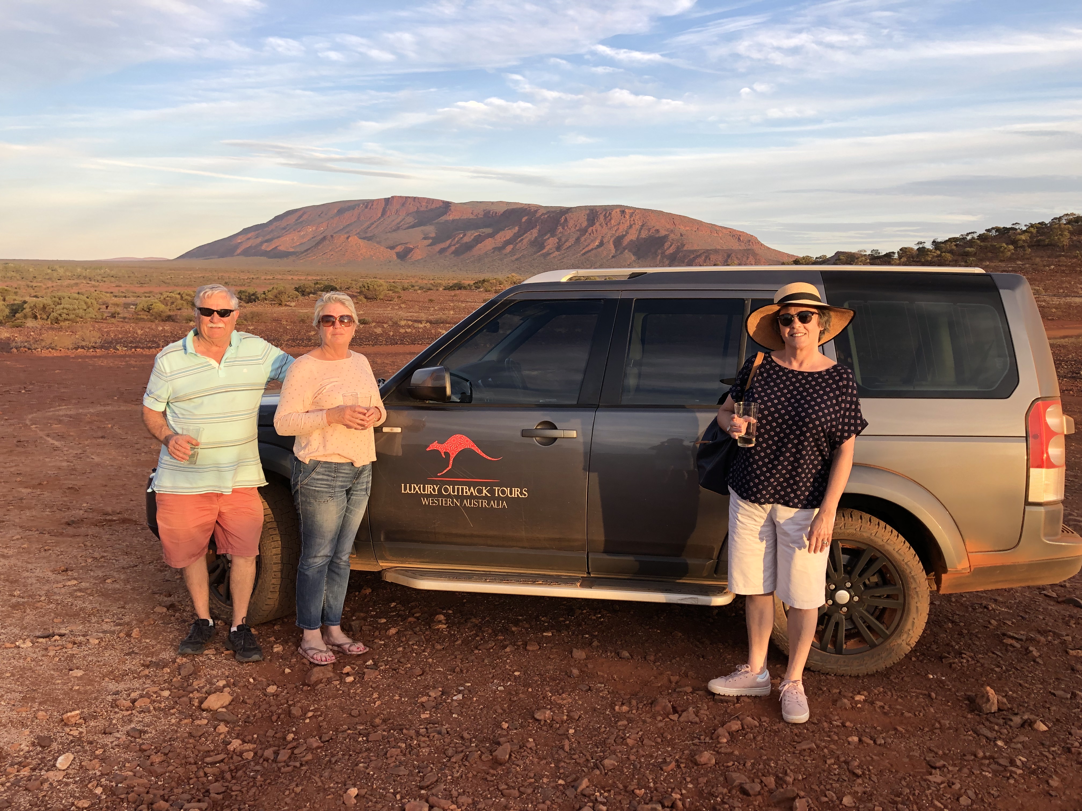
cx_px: 541
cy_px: 406
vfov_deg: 49.7
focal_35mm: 28
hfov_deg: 63.4
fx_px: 875
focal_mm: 3.99
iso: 20
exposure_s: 1/343
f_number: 1.8
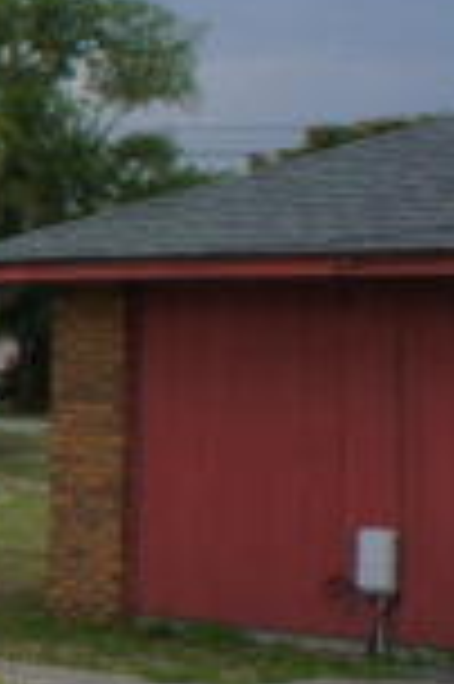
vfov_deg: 12.8
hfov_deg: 7.0
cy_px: 308
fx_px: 3033
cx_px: -1207
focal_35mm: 160
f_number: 11
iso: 250
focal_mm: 18
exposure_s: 1/100
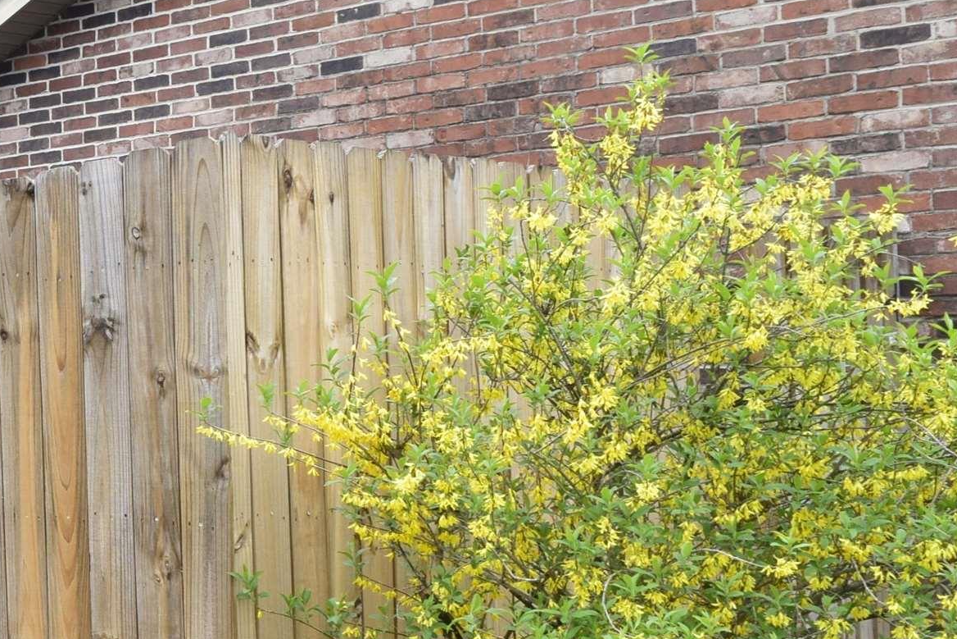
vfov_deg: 19.2
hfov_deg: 25.1
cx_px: -247
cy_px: 306
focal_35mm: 71
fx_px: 1888
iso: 320
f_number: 13
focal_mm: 18
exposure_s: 1/60
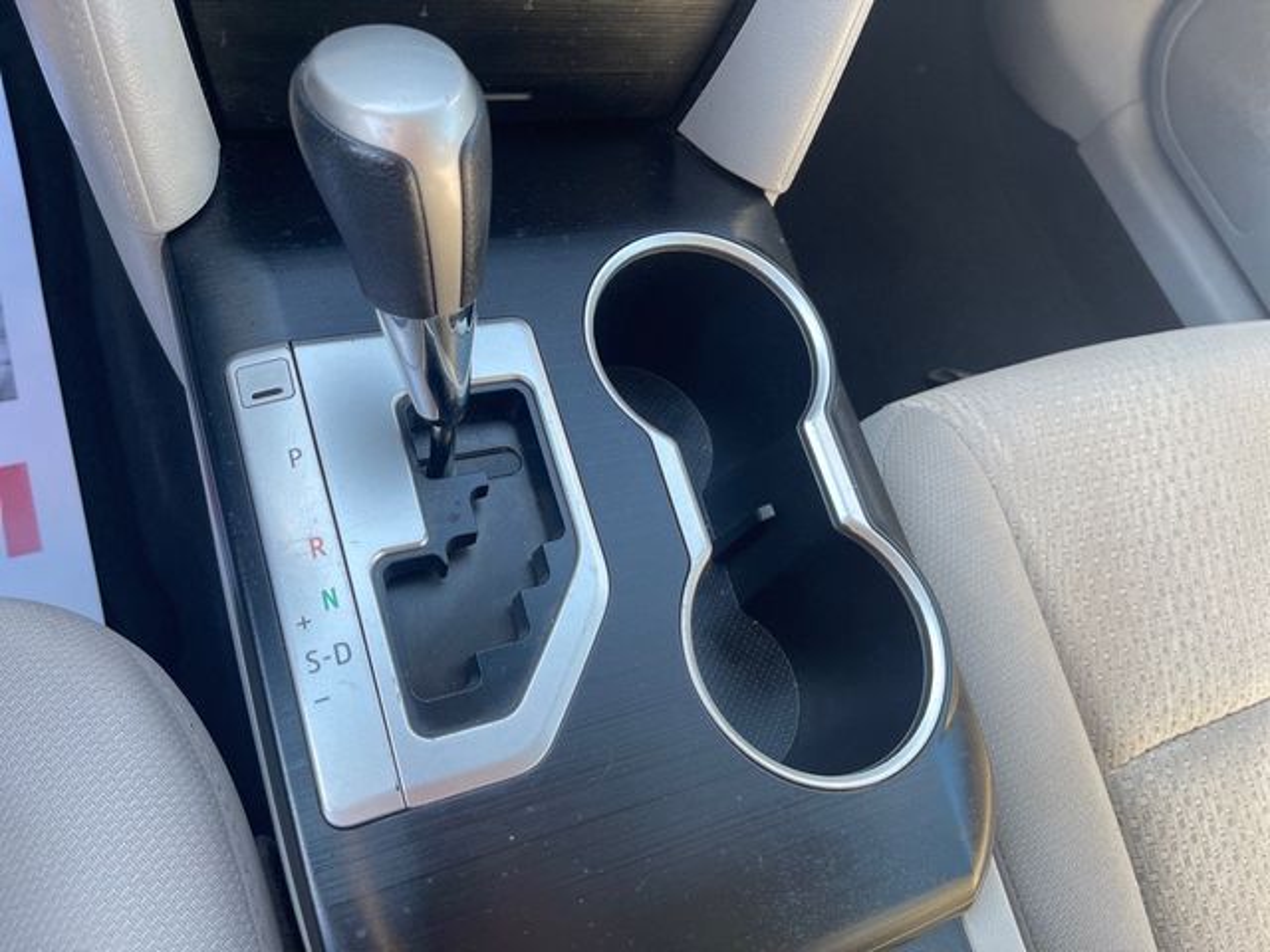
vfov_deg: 53.1
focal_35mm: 26
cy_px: 476
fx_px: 954
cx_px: 635
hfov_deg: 67.3
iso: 125
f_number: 1.6
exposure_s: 1/121
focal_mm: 5.1
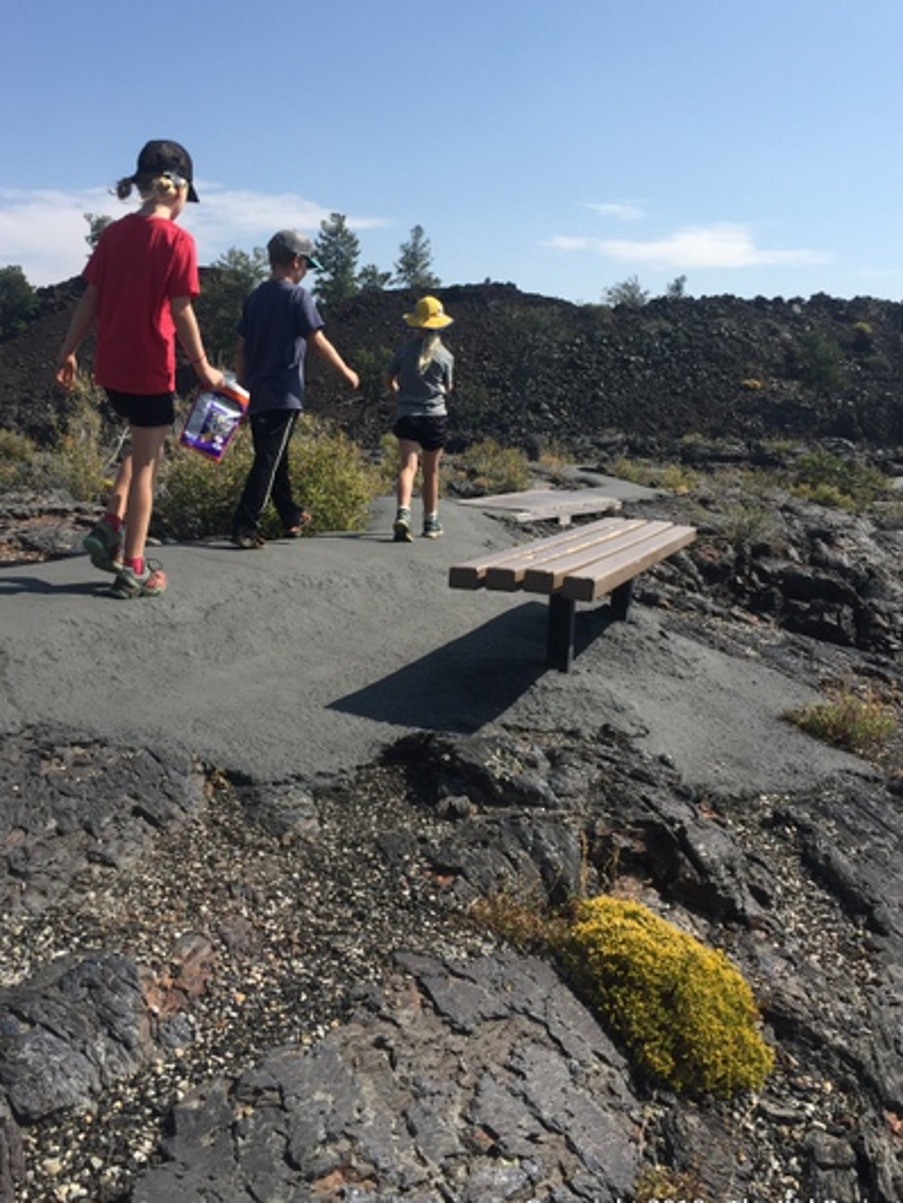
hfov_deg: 40.7
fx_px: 1216
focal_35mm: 35
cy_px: 527
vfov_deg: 52.5
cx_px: 397
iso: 32
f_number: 2.2
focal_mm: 4.15
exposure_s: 1/1647
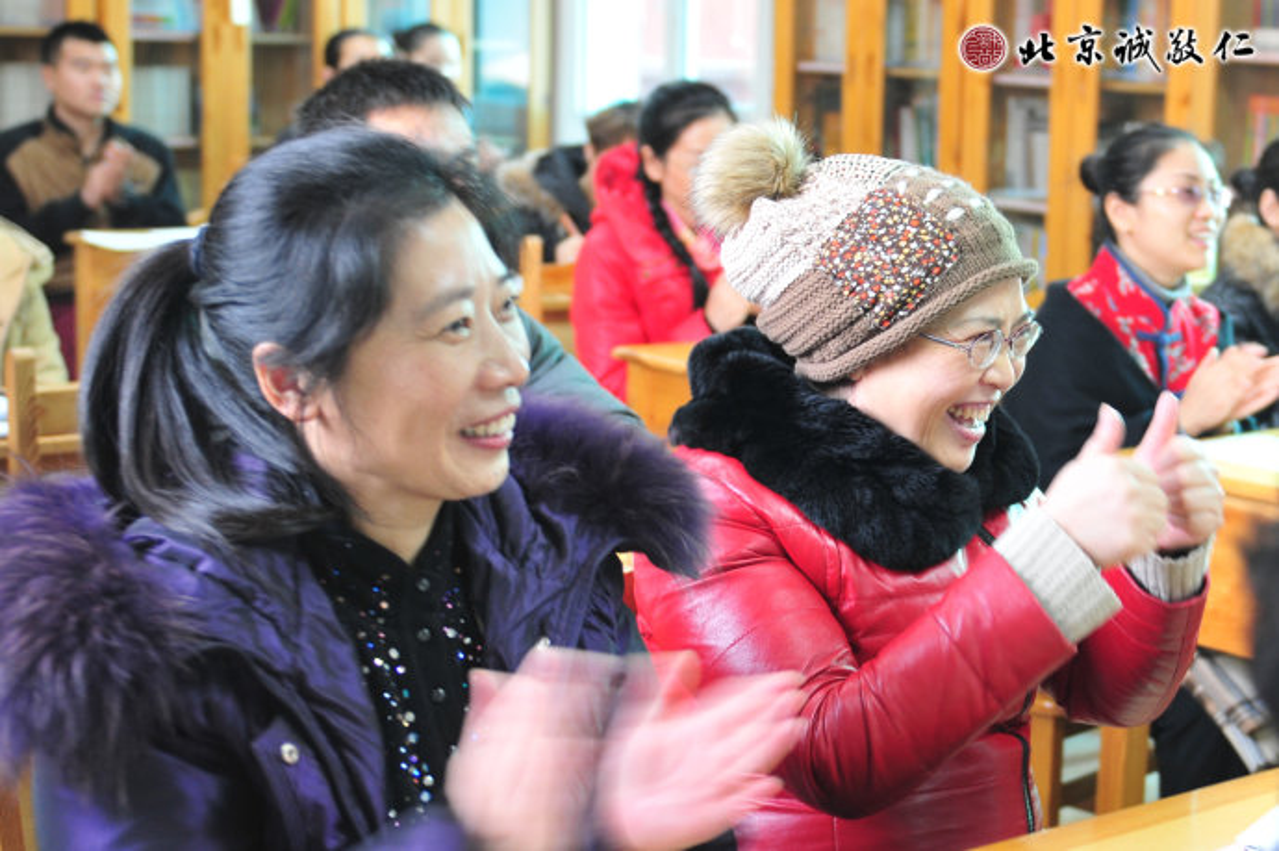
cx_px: 640
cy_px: 426
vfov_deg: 28.0
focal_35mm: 48
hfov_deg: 41.1
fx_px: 1704
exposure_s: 1/20
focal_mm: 32
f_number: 2.8
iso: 320
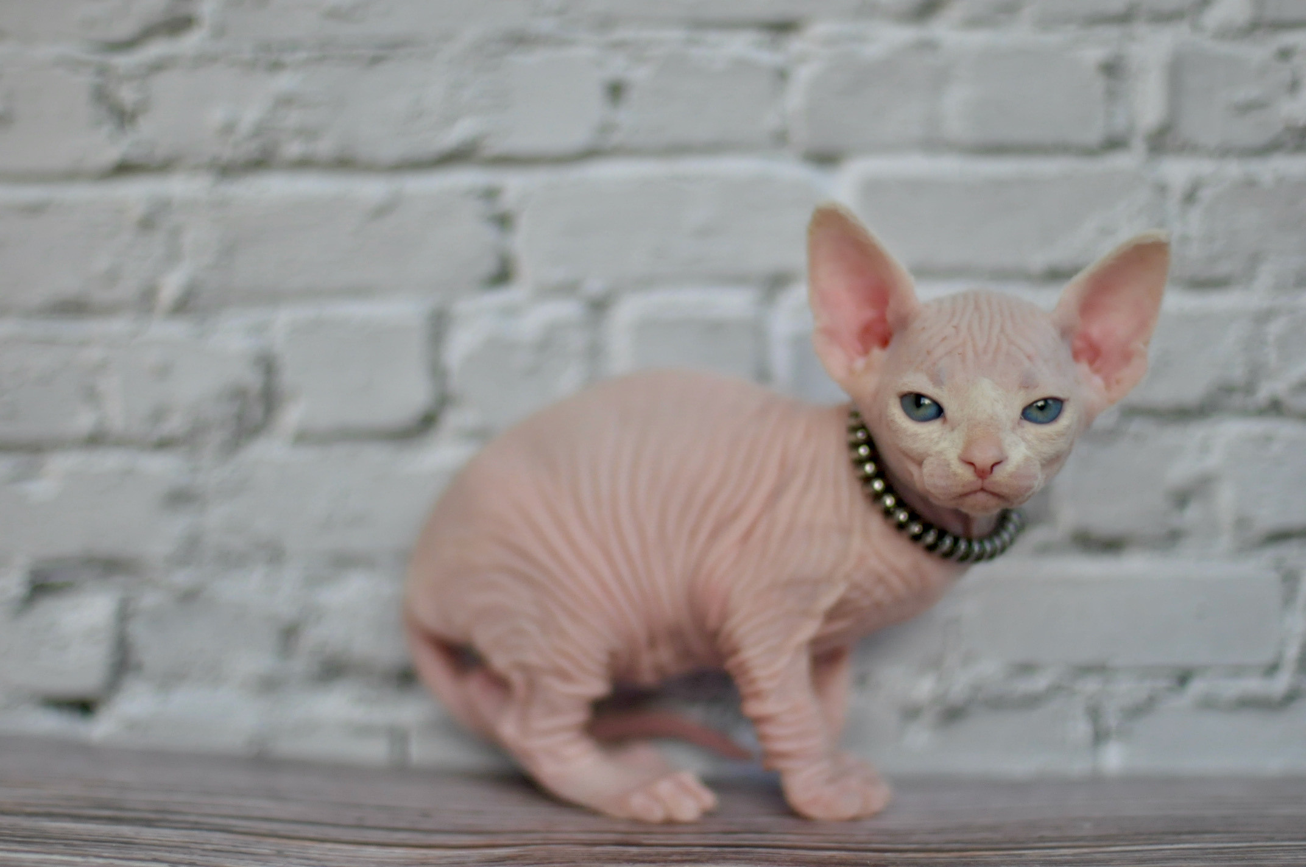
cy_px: 434
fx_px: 2718
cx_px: 653
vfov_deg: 18.1
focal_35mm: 75
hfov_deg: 27.0
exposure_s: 1/4000
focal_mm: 50
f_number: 1.4
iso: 800
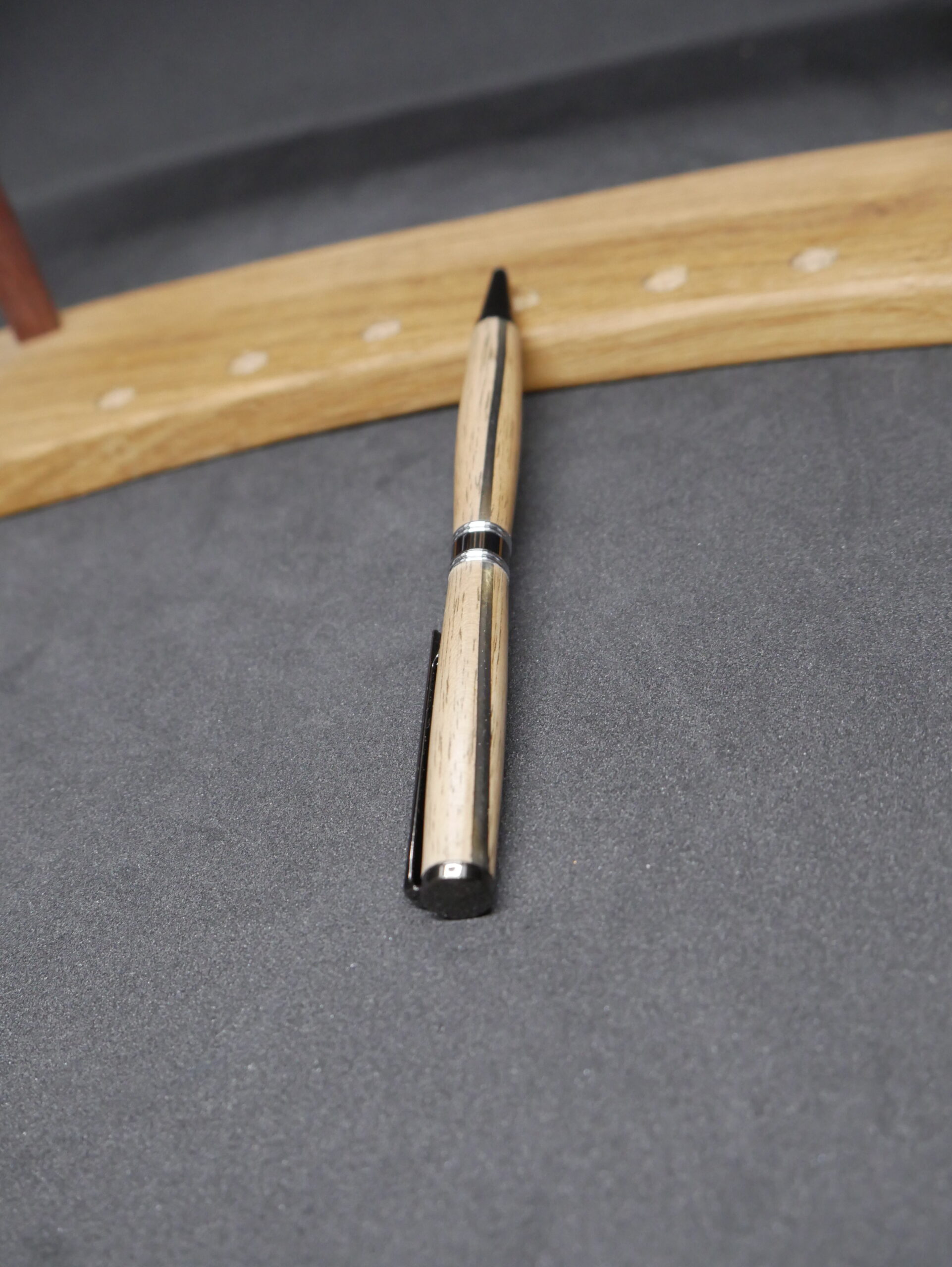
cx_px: 476
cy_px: 634
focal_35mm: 38
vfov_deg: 49.0
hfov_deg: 37.7
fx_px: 1392
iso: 1600
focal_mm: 19
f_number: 5
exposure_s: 1/60
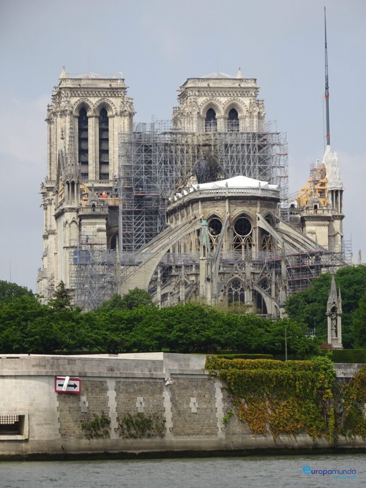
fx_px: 2439
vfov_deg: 11.4
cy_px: 244
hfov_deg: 8.6
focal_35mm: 173
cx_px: 183
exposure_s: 1/400
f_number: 5.6
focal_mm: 29.57
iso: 80
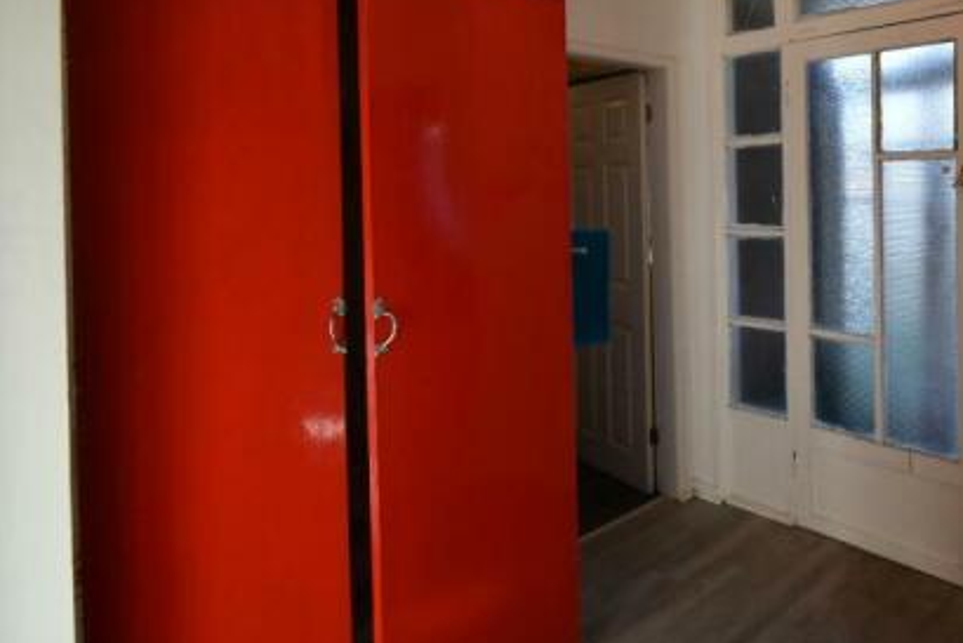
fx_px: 642
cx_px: 769
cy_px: 190
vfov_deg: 51.7
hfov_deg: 67.0
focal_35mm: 24
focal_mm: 10
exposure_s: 1/250
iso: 800
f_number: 4.5
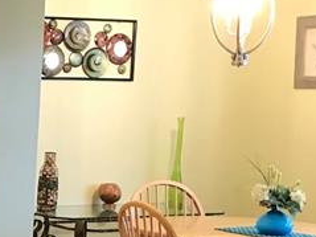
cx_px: -247
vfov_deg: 12.2
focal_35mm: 120
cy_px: 224
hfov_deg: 14.5
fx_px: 1095
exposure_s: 1/15
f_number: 1.8
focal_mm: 3.99
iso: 50
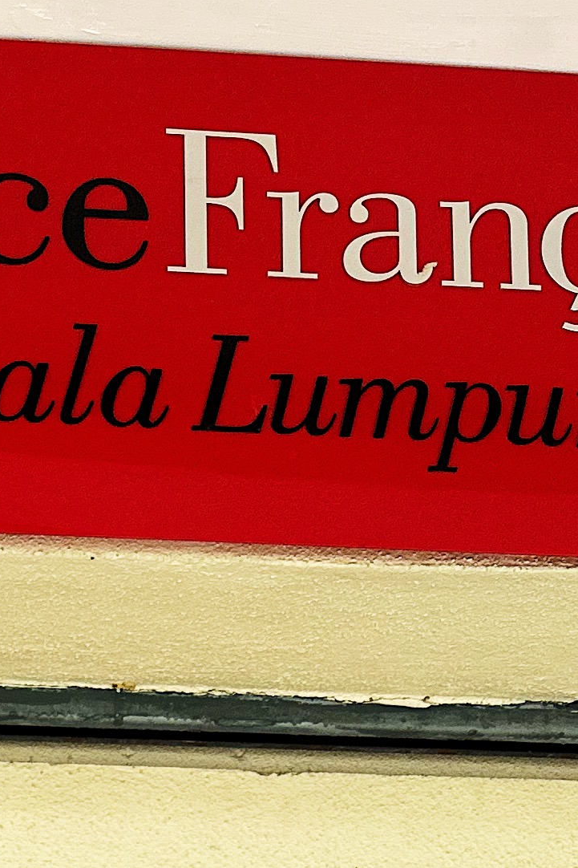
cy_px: 1614
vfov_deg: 17.3
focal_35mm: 93
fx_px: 2240
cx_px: -82
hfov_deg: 14.3
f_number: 1.78
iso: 80
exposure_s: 1/386
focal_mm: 6.86
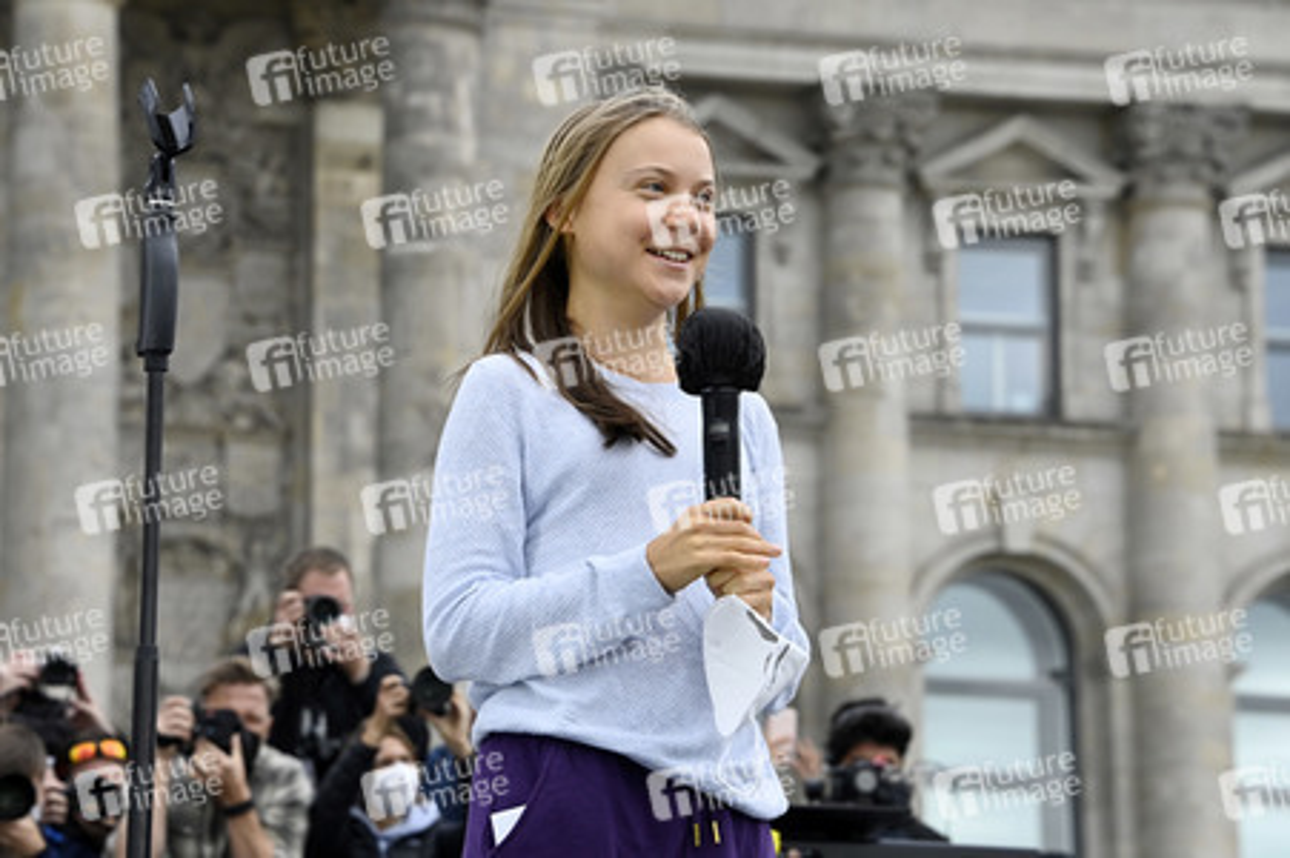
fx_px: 4154
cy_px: 429
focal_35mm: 116
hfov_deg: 17.7
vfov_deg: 11.8
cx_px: 645
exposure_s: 1/500
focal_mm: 116
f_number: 8
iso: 1600
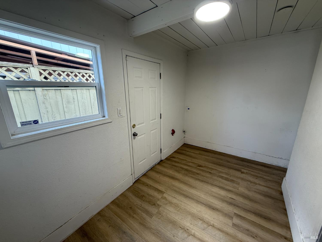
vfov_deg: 85.7
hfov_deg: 102.1
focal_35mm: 14
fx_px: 130
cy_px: 121
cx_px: 161
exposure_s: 1/120
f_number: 2.2
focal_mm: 2.22
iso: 125
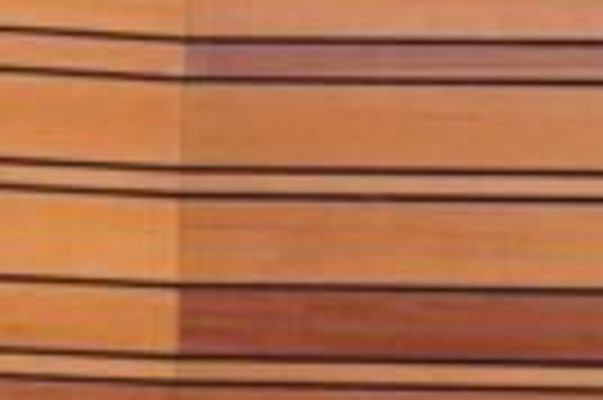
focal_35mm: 481
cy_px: 809
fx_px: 8047
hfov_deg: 4.2
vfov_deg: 2.8
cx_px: 1404
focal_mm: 56
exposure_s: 1/250
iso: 8000
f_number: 5
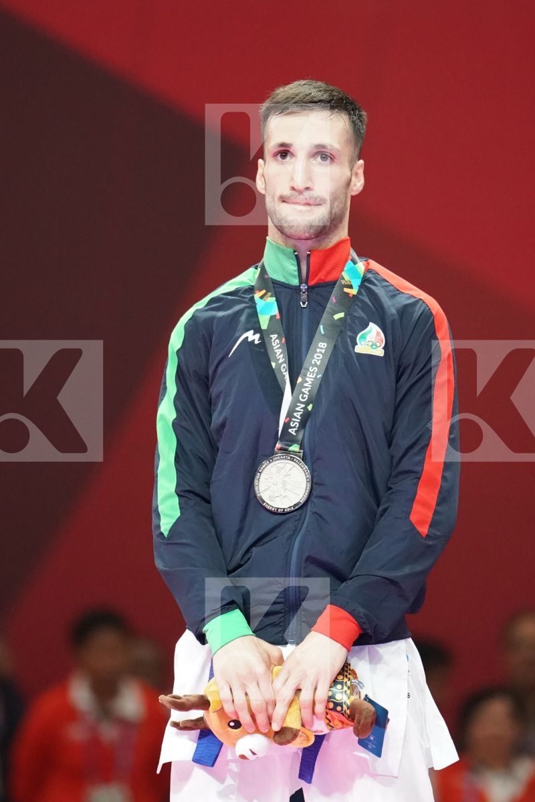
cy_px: 401
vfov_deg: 4.9
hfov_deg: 3.3
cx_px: 268
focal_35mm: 420
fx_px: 9362
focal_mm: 280
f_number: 4
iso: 6400
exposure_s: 1/500
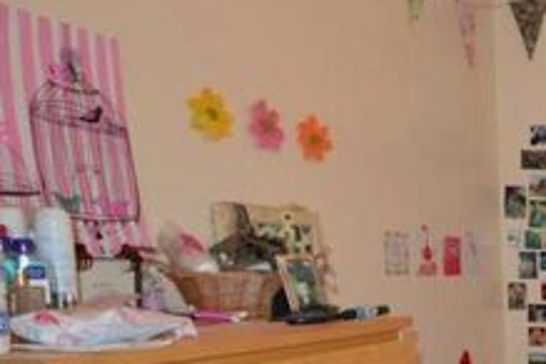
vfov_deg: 26.5
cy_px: 366
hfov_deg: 30.8
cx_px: 733
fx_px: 728
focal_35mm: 48
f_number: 3.5
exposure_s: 1/60
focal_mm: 10
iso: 1400
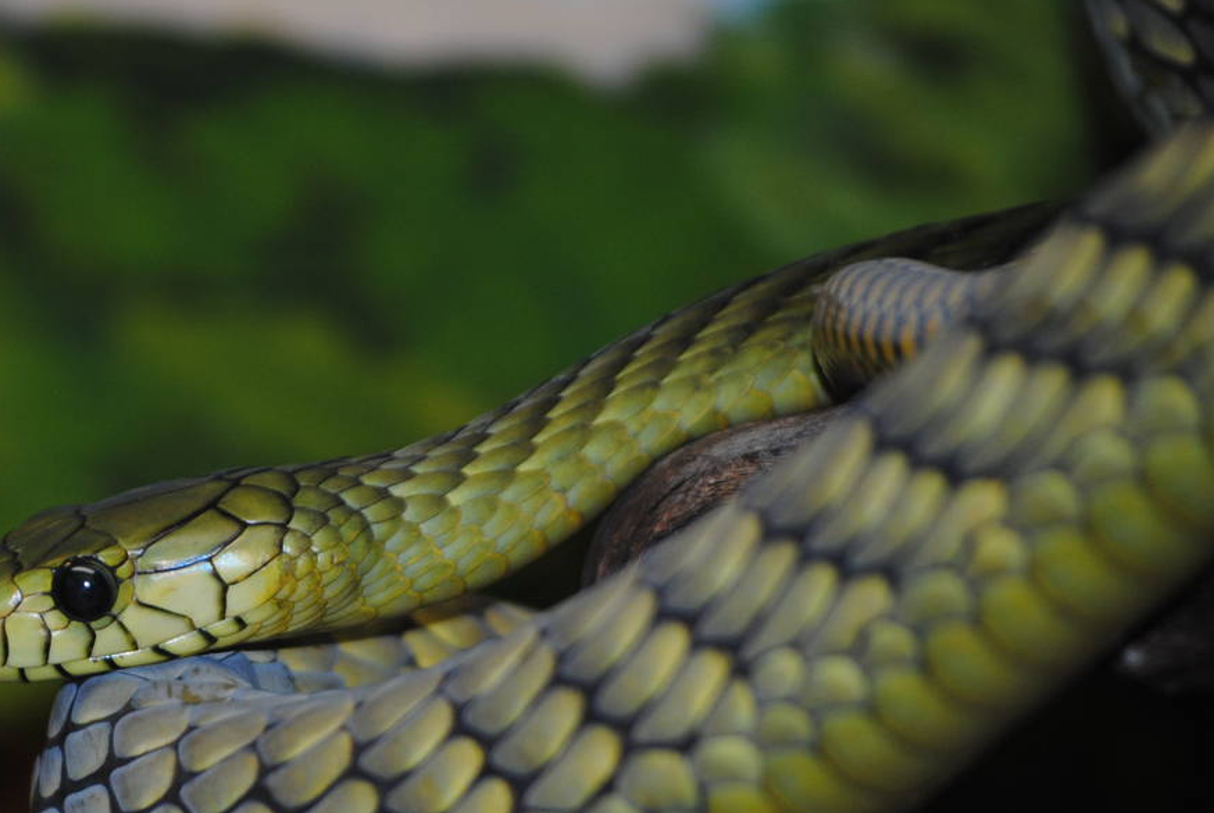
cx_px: 228
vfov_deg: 4.1
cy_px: 586
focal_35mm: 335
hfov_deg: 6.1
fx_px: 11310
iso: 200
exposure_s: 1/60
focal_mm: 122
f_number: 4.8
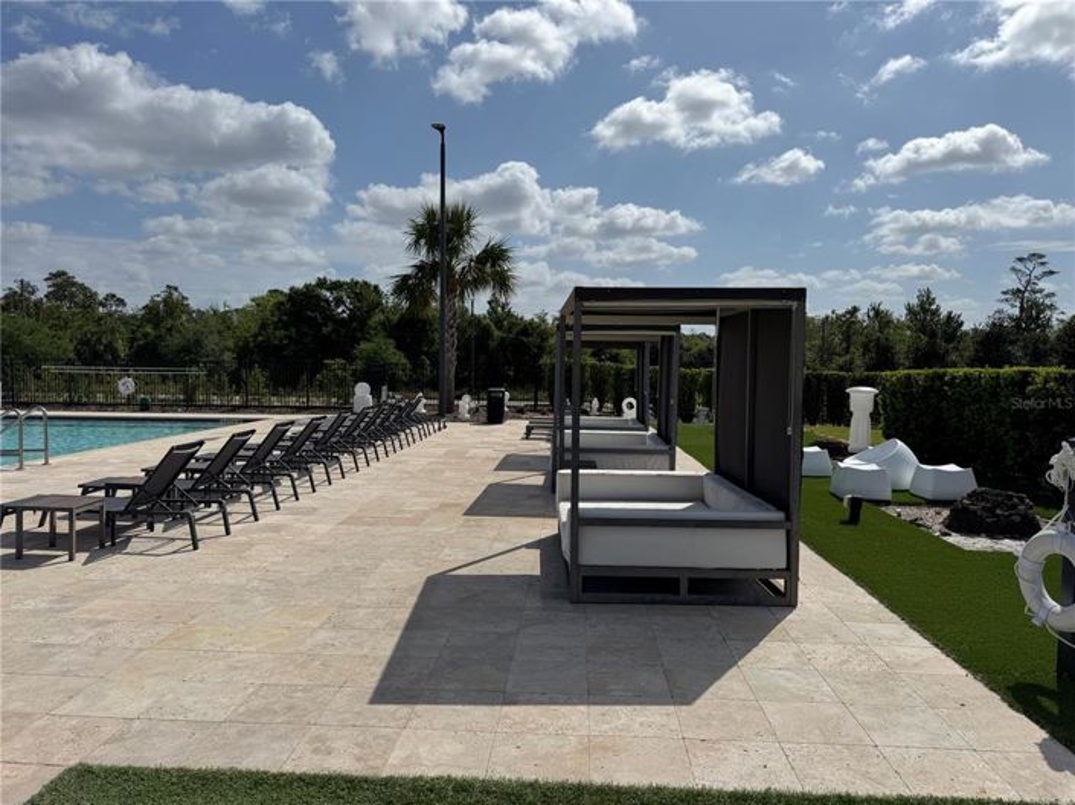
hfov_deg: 71.6
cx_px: 538
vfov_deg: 56.8
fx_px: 745
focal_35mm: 24
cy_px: 402
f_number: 1.78
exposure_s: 1/12346
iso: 64
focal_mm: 6.76
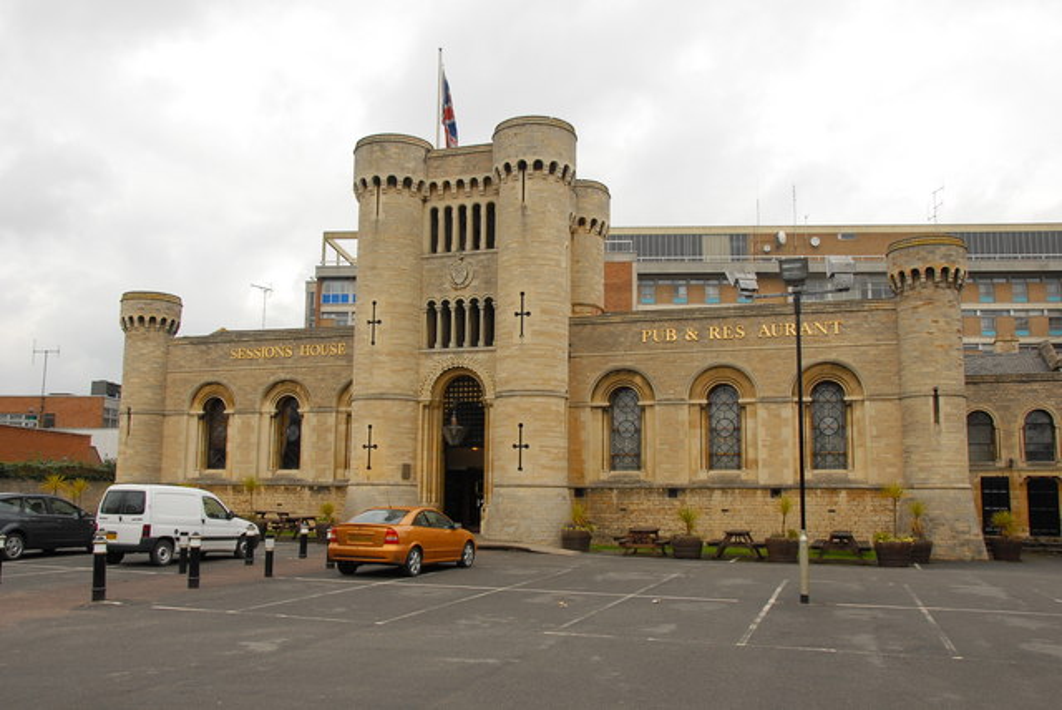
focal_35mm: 33
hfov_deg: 57.2
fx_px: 974
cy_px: 355
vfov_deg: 40.0
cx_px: 531
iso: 400
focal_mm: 22
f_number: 10
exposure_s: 1/400
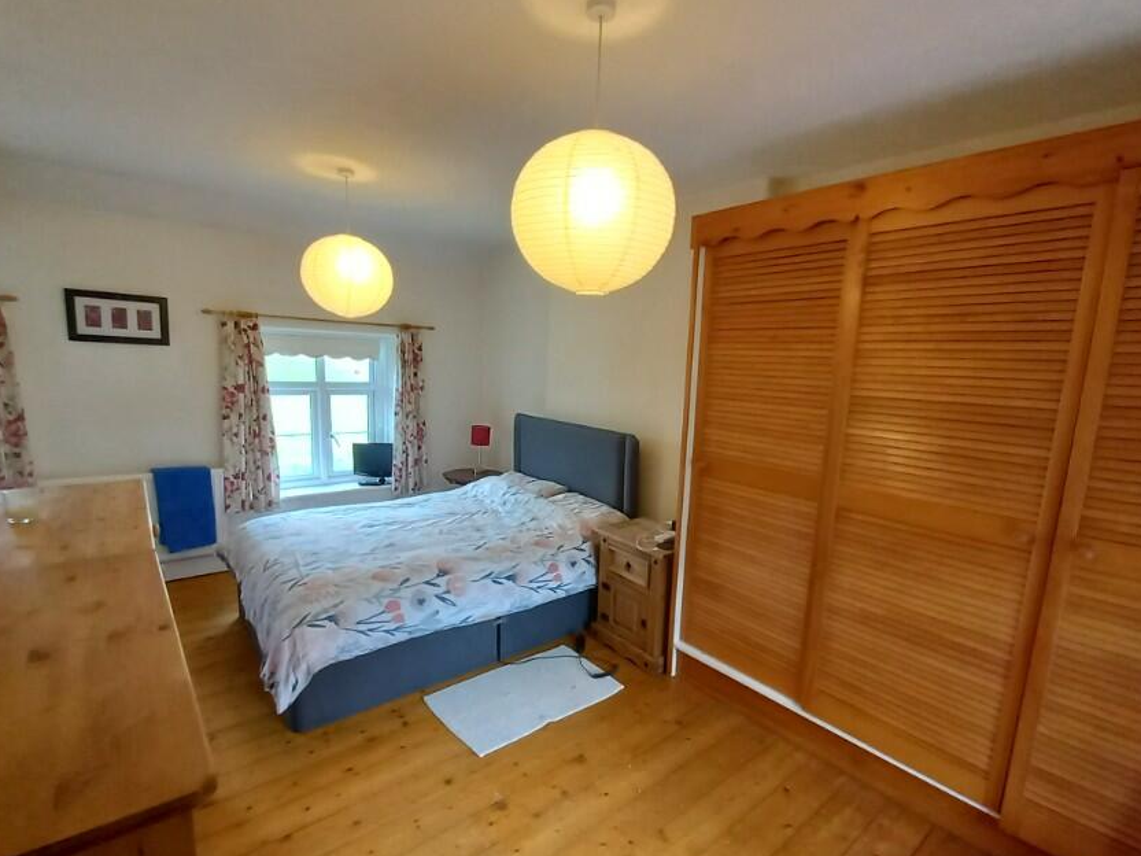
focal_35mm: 16
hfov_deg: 94.5
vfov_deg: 78.0
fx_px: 527
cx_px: 576
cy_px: 453
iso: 200
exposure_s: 1/50
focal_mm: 1.13
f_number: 2.2
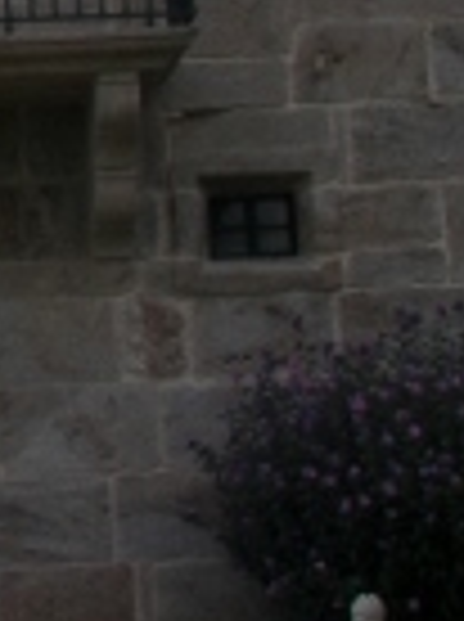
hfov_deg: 9.8
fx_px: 2582
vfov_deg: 13.4
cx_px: -354
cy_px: -117
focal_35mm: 144
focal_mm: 6
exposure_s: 1/800
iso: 50
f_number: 4
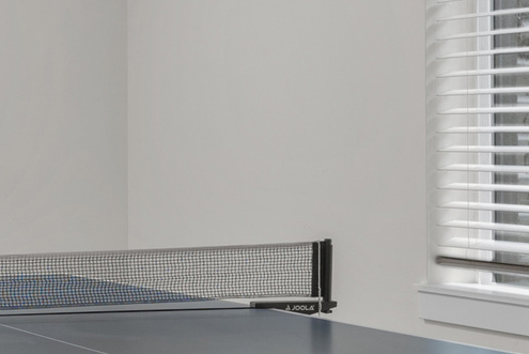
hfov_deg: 16.2
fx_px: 1824
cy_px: 177
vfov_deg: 11.1
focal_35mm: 124
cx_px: -2
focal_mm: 30
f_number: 8
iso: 500
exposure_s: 1
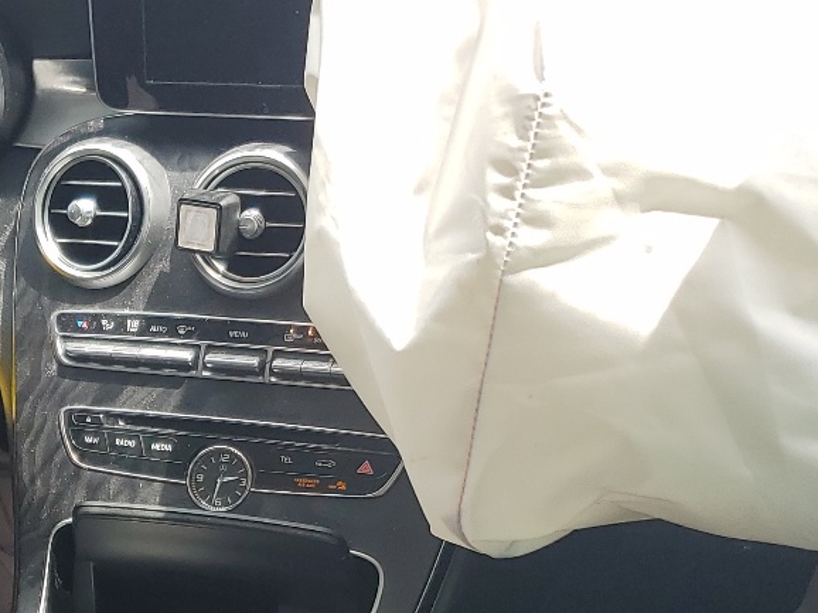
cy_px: 722
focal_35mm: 72
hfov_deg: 26.0
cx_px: 61
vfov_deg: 19.3
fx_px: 1701
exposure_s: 1/294
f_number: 1.5
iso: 50
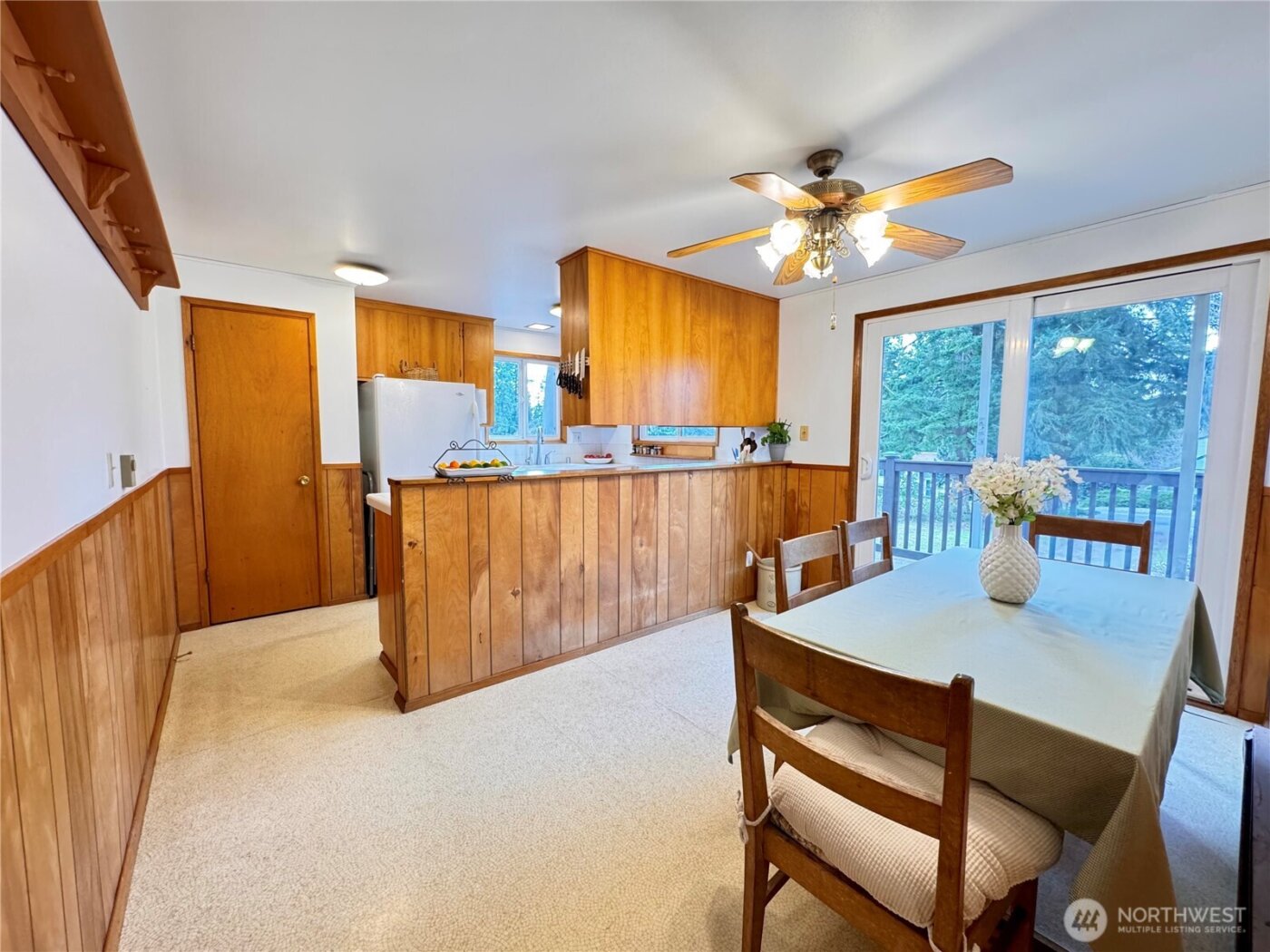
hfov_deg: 102.1
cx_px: 635
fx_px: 514
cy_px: 476
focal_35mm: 14
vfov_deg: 85.7
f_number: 2.2
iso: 320
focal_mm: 2.22
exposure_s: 1/60
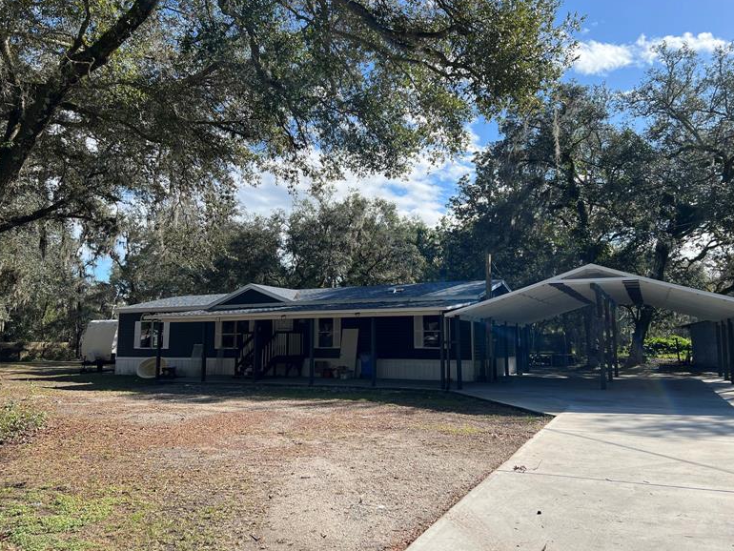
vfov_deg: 51.4
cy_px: 273
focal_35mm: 27
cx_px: 377
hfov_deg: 65.3
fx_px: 573
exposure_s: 1/2841
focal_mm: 5.7
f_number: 1.5
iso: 50
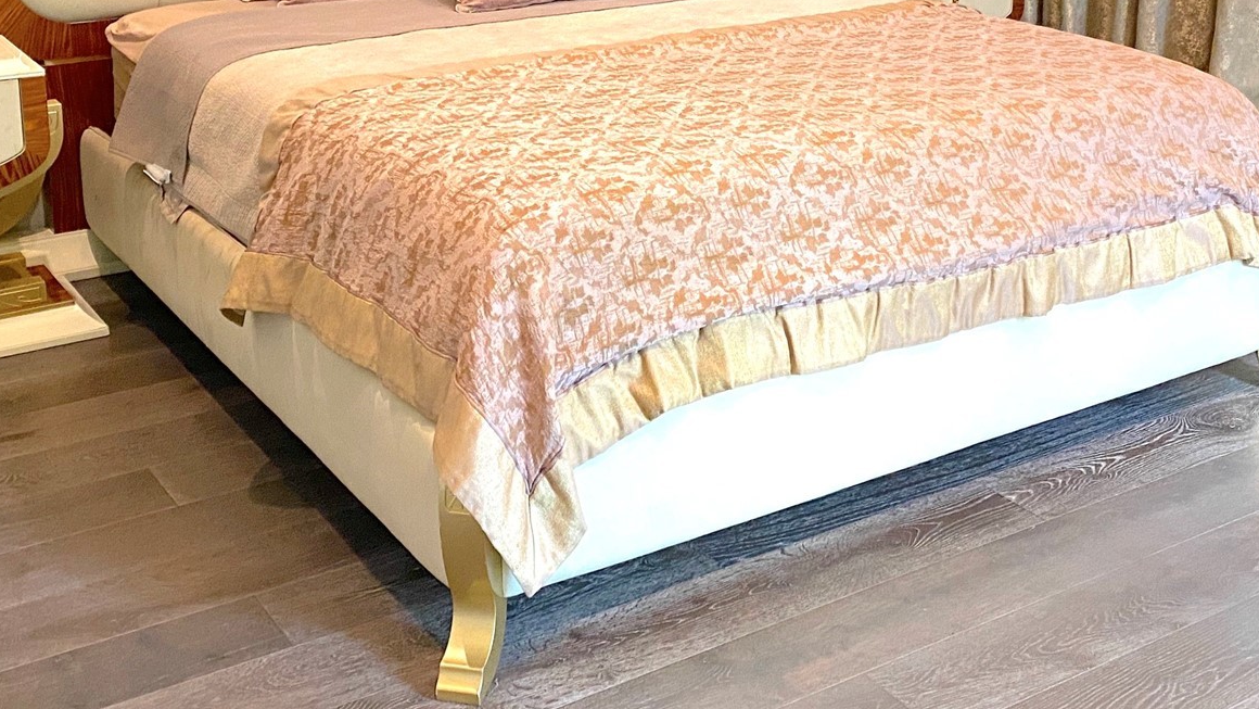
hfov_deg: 41.2
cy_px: 49
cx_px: 734
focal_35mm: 50
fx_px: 1669
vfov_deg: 23.2
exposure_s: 1/60
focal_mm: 4.25
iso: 500
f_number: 1.8
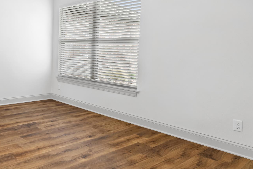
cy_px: 44
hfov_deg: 52.0
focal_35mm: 32
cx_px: 27
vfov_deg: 40.1
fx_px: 225
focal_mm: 11
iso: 200
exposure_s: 1.6
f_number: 9
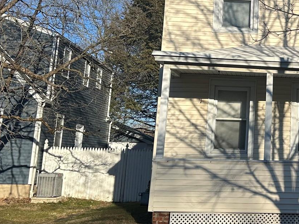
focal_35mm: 59
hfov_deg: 30.2
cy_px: 56
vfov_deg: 24.5
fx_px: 510
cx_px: 307
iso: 80
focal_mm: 6.86
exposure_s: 1/5848
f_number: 1.78
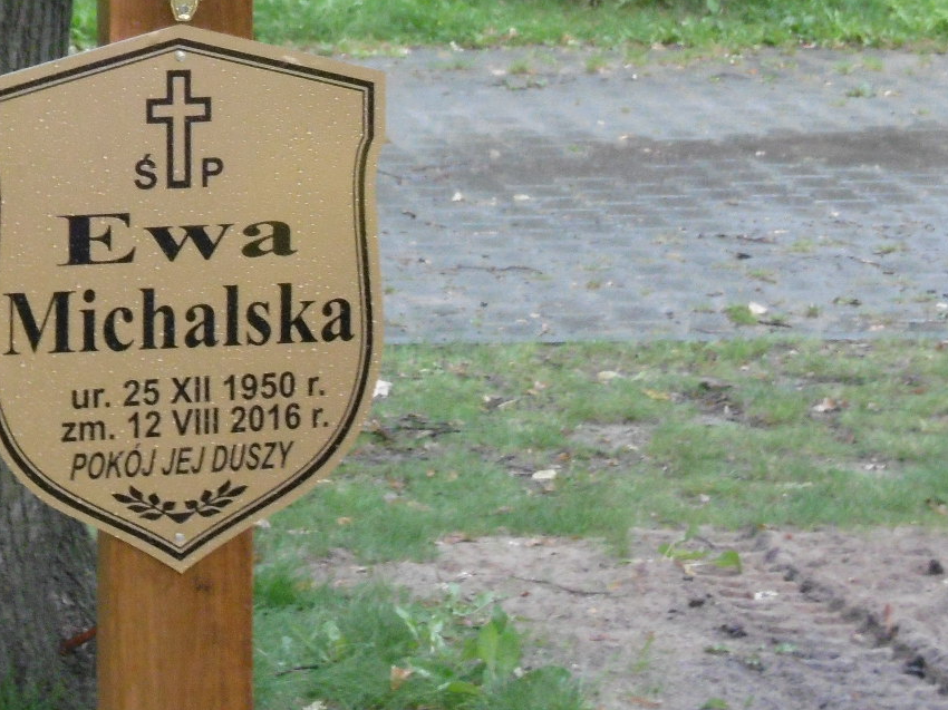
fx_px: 5147
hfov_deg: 10.5
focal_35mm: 188
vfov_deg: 7.8
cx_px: 203
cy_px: -47
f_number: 4.5
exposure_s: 1/50
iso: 400
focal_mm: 14
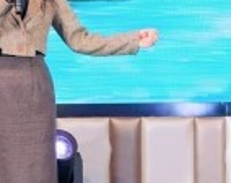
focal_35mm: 232
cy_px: 6
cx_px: 177
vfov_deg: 6.6
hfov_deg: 8.3
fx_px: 1583
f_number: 2.8
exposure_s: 1/200
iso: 320
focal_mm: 50
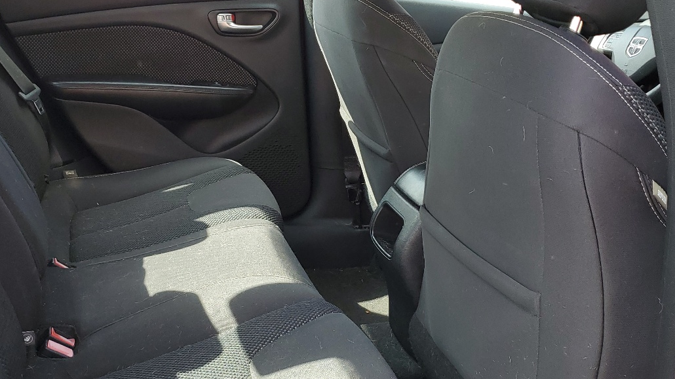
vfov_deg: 27.1
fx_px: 787
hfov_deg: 46.4
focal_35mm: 44
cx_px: 330
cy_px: 221
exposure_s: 1/222
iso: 50
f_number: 1.5
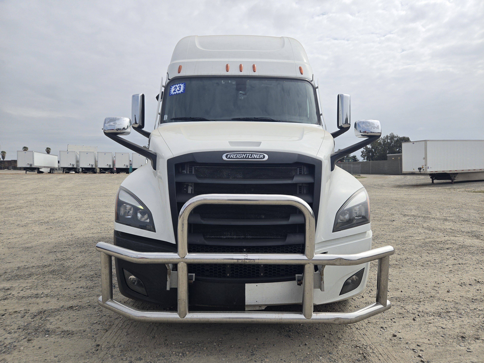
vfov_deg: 58.9
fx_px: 322
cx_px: 242
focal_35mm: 23
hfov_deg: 73.9
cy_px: 182
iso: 25
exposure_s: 1/2228
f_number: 1.8
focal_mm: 5.4
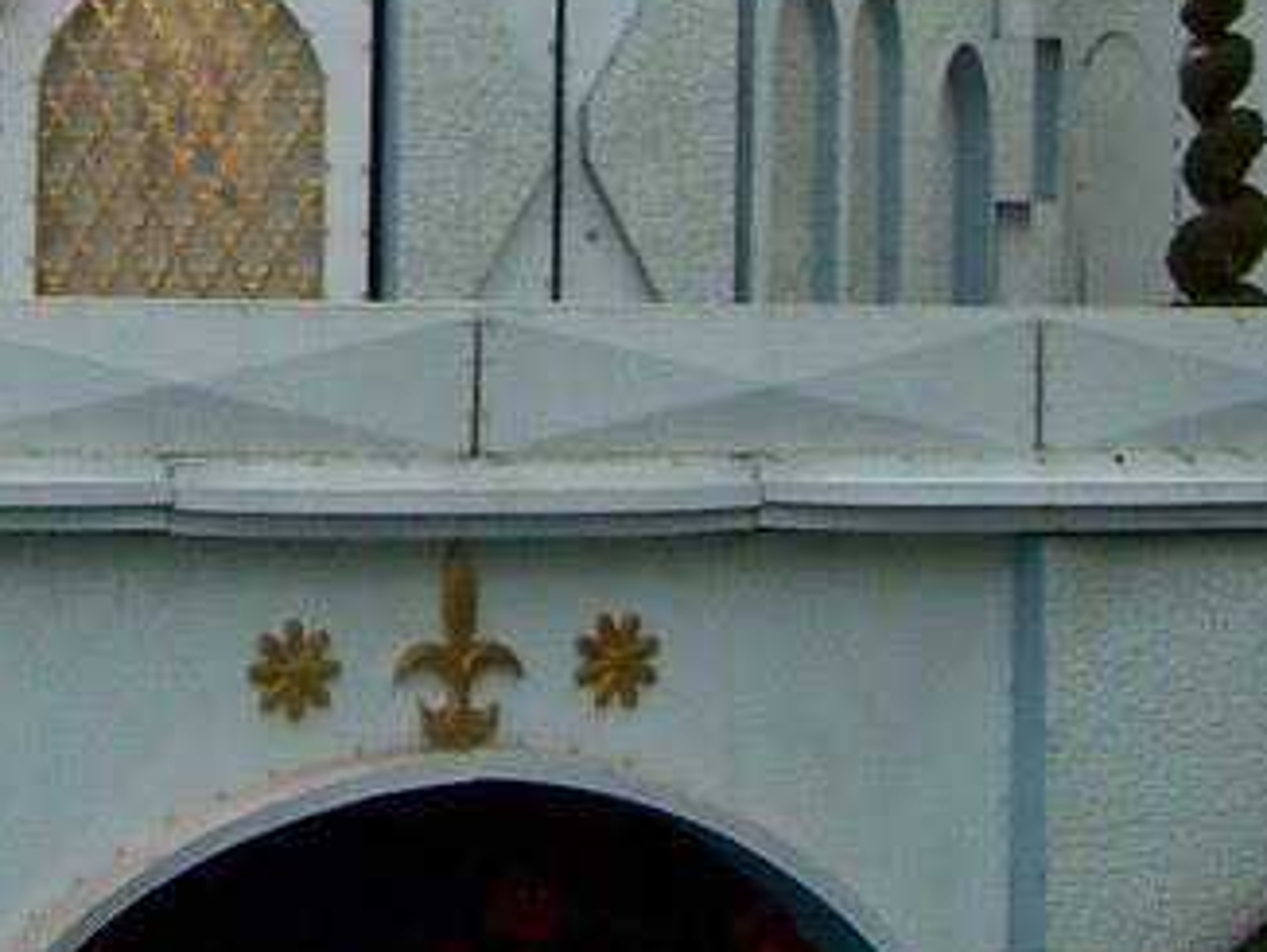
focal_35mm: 149
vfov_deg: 9.6
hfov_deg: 13.0
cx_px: -74
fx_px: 5458
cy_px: -612
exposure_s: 1/640
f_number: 2.8
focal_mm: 6.3
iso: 80
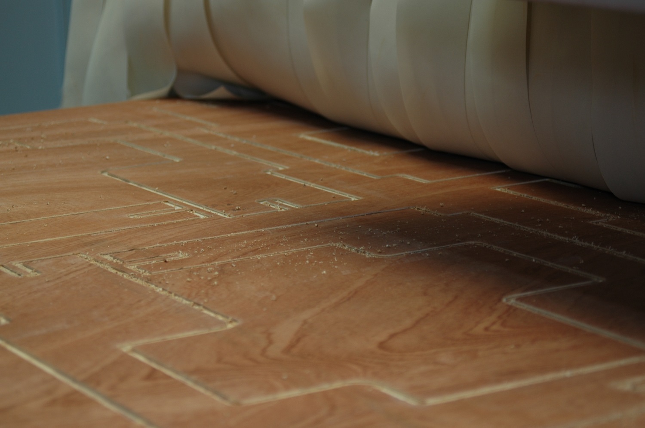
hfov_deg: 17.1
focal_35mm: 120
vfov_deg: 11.4
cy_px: 214
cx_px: 322
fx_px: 2147
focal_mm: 80
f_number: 5.6
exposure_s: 1/25
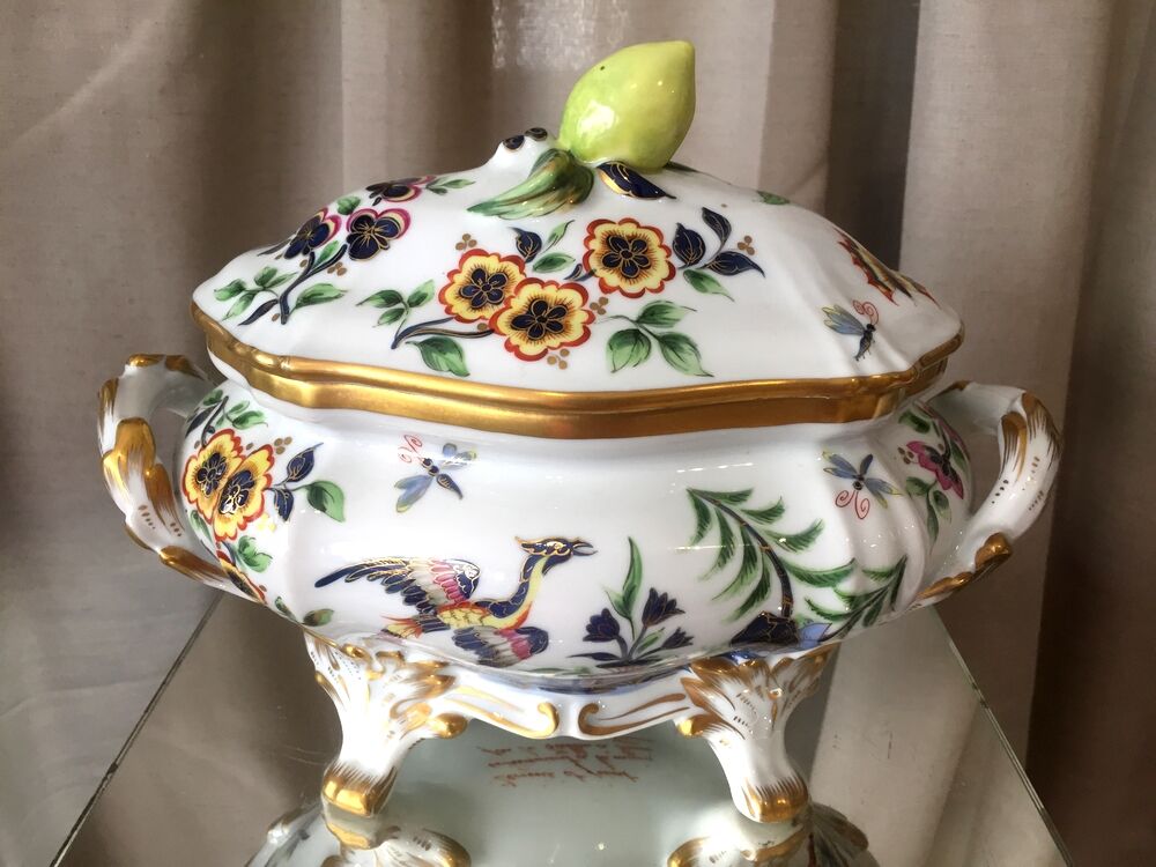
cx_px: 578
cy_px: 434
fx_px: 968
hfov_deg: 61.7
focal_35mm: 29
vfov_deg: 48.2
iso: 80
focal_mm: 4.15
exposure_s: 1/33
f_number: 2.2
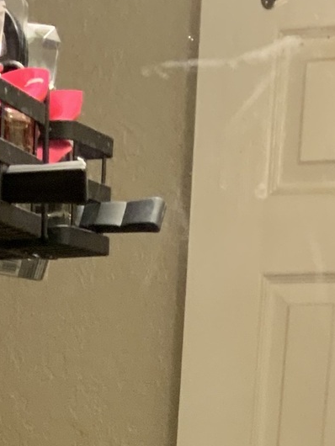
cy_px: 896
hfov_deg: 11.5
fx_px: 1625
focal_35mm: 126
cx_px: -93
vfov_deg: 13.4
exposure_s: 1/60
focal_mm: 3
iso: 100
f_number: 1.8
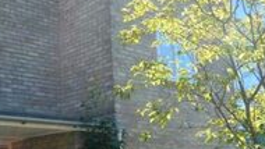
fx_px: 408
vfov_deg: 20.2
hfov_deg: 35.9
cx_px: 109
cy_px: 146
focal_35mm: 58
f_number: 5.6
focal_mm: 10
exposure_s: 1/125
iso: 110
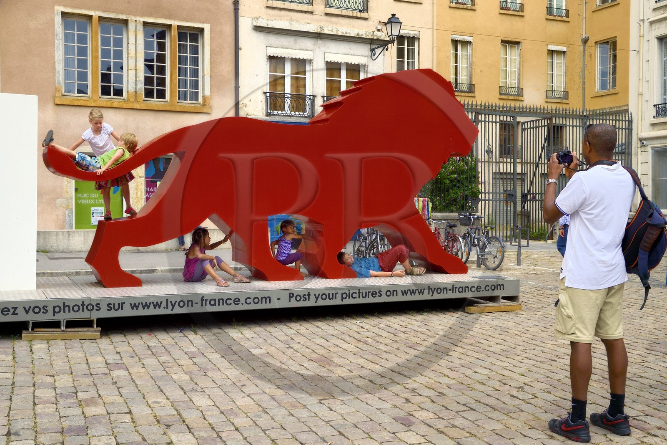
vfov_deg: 37.8
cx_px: 334
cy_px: 222
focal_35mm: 35
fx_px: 648
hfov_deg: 54.4
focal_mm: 35
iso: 200
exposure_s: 1/200
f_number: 10
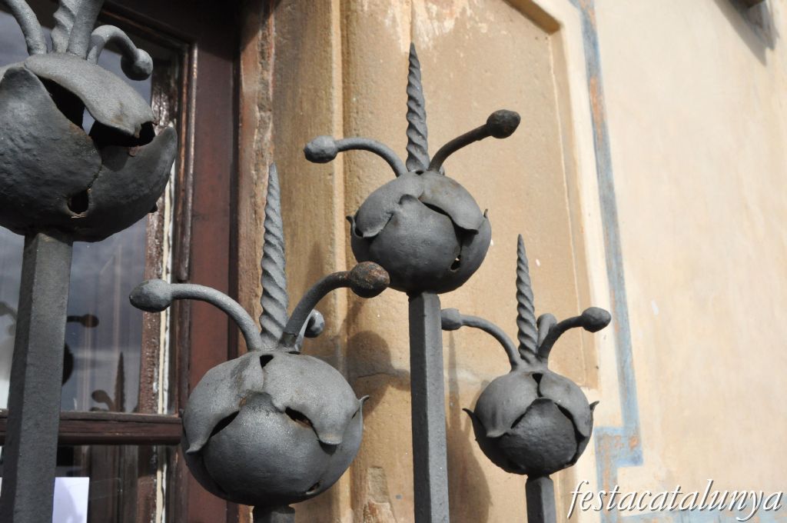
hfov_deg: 53.2
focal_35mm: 36
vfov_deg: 36.8
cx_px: 394
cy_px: 262
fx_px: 786
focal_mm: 24
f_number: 13
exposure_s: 1/640
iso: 1000
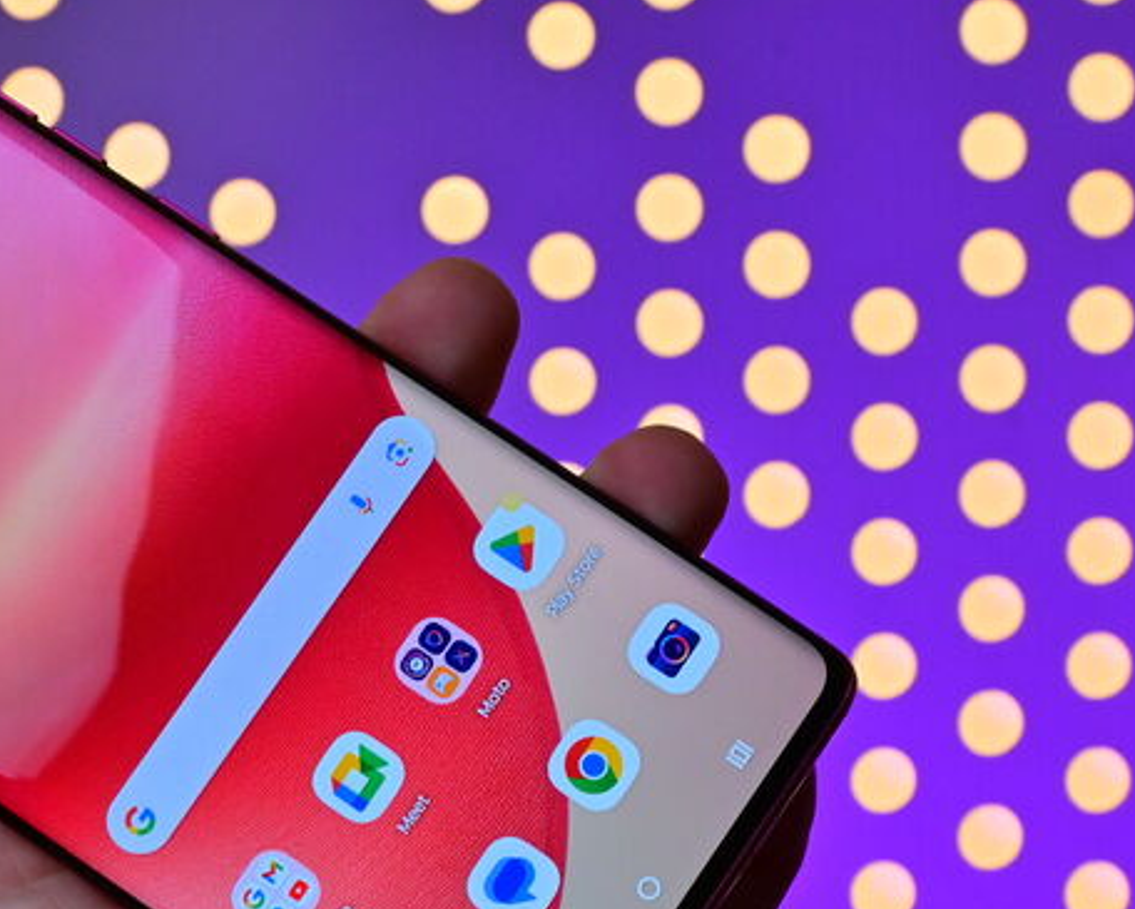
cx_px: 296
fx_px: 2889
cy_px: 638
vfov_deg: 17.8
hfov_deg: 22.0
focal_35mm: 86
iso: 640
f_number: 14
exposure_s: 1/80
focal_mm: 29
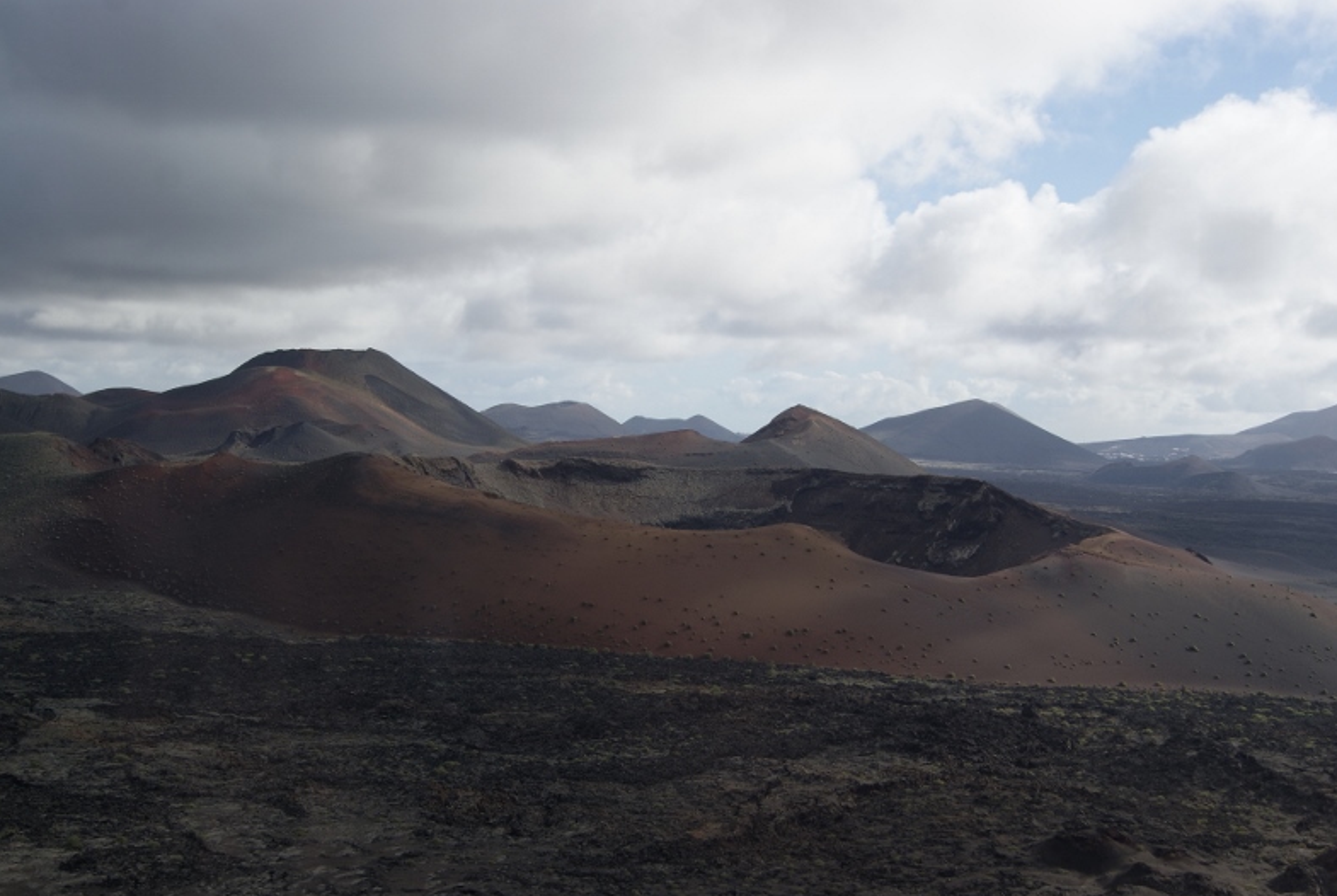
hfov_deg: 37.1
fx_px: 1990
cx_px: 680
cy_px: 455
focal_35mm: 54
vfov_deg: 25.4
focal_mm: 35
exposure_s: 1/125
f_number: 7.1
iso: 100
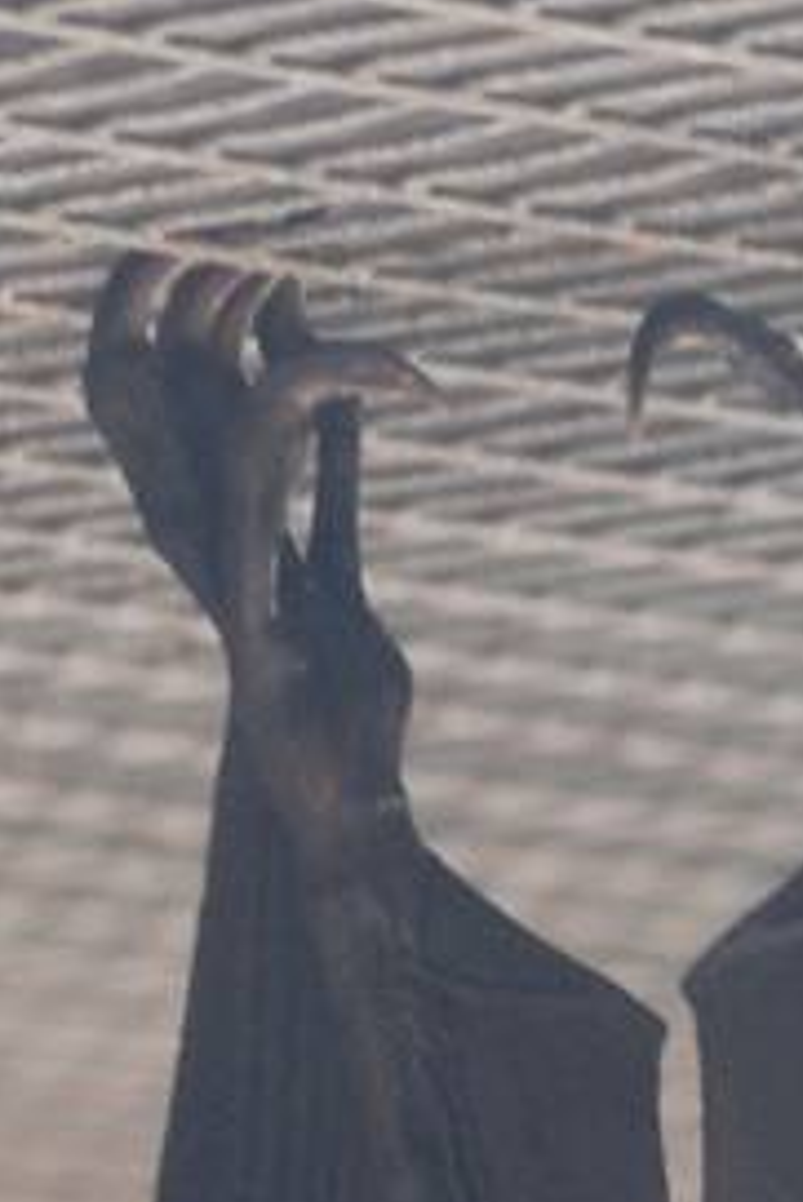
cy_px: 2550
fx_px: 29604
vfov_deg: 2.3
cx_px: 801
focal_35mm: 886
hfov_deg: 1.6
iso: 400
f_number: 4.2
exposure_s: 1/60
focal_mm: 100
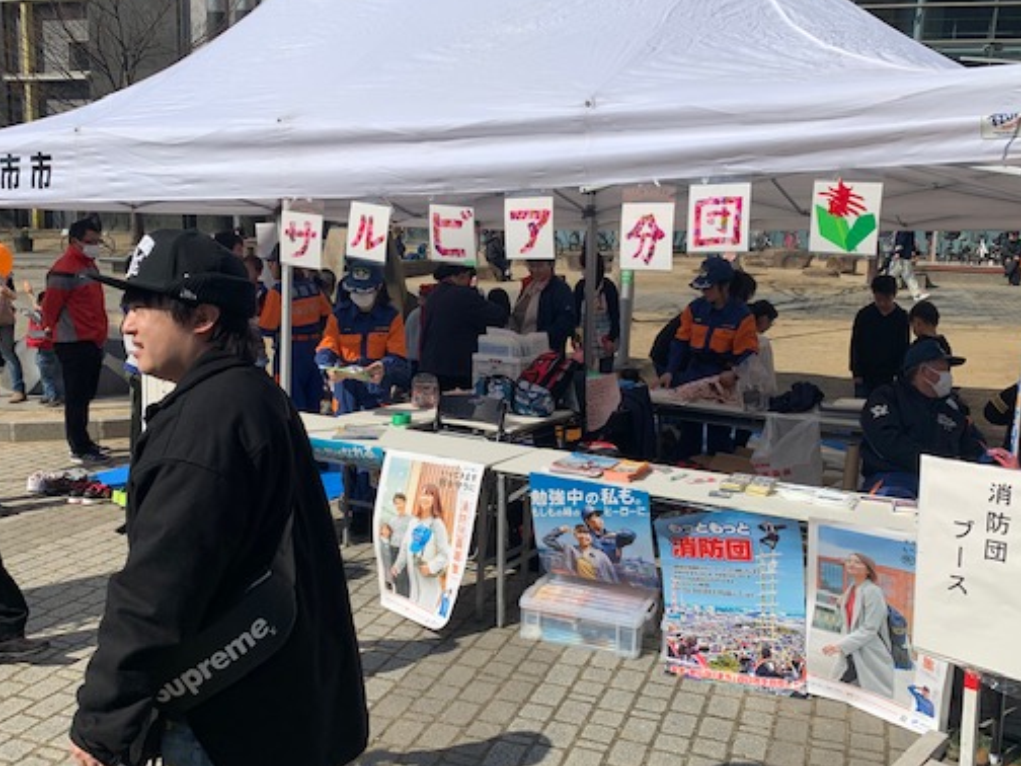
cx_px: 486
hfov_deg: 55.3
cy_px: 424
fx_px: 973
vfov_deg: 42.9
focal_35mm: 33
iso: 25
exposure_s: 1/4098
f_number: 1.8
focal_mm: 4.25
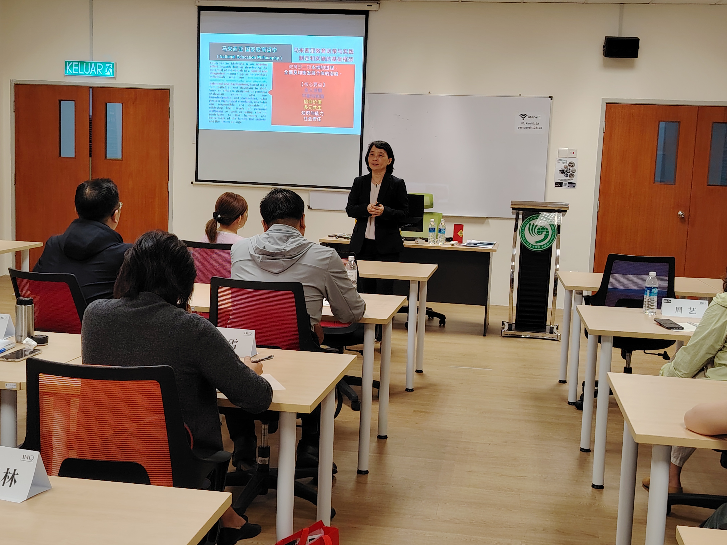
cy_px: 272
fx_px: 945
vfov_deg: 32.2
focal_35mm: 45
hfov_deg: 42.1
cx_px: 364
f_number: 1.75
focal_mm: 5.25
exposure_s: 1/50
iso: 409
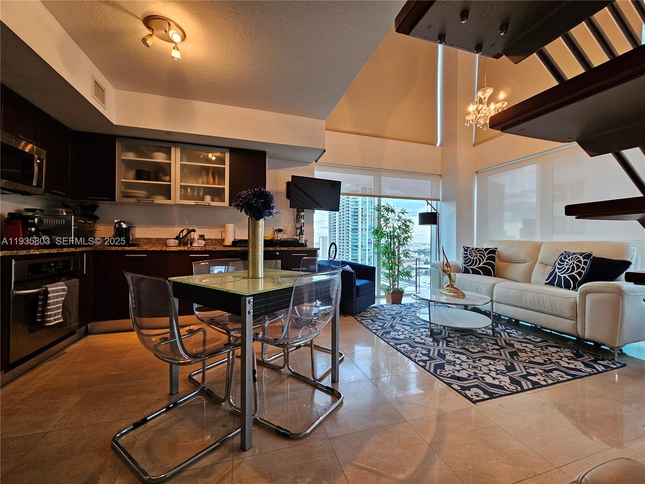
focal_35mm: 13
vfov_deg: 89.9
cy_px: 242
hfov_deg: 106.2
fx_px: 242
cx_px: 322
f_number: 2.2
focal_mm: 2.2
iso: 320
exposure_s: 1/40
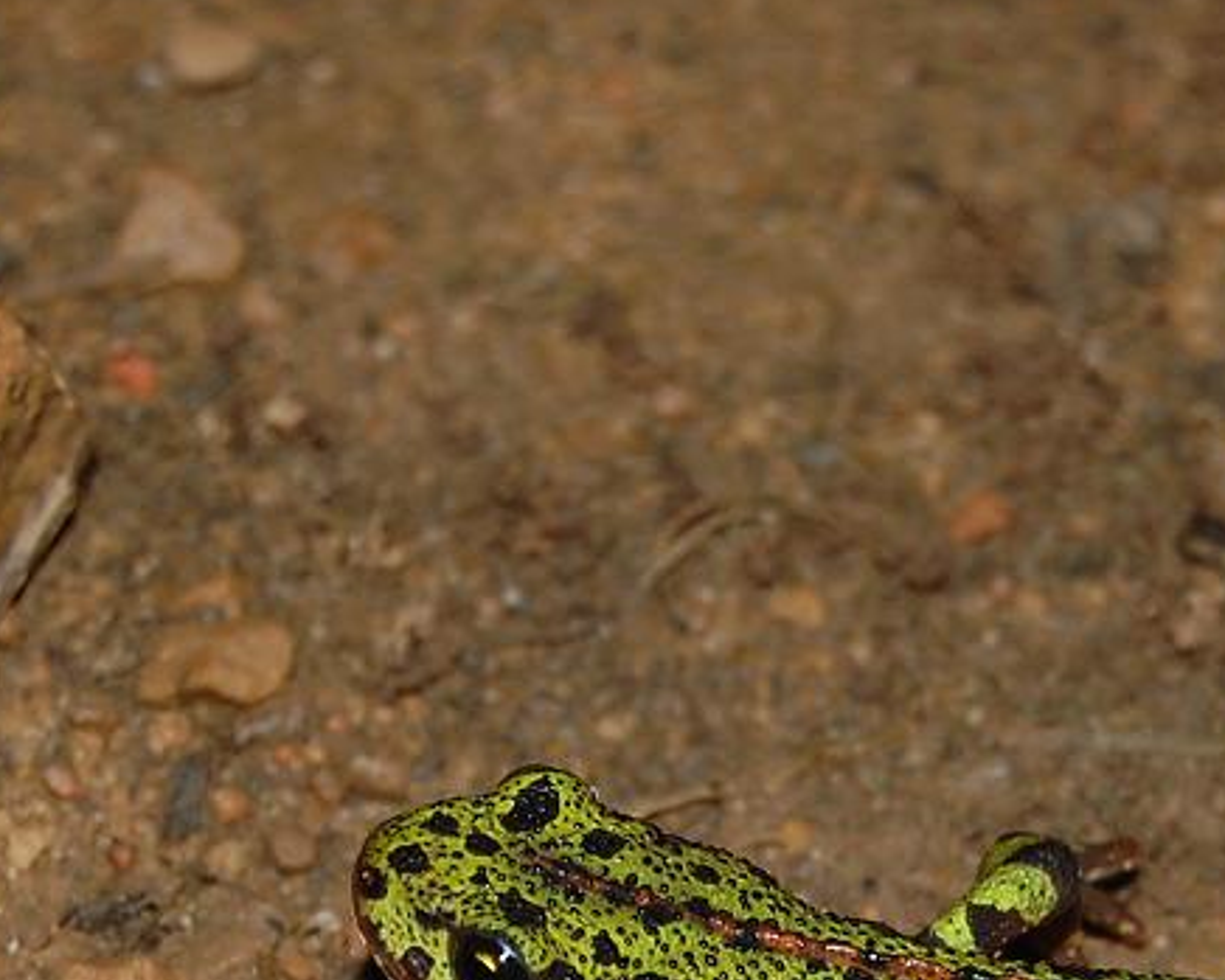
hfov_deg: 7.2
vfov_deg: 5.8
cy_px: 1104
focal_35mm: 267
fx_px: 9668
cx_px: 815
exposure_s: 1/125
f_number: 5.6
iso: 200
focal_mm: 55
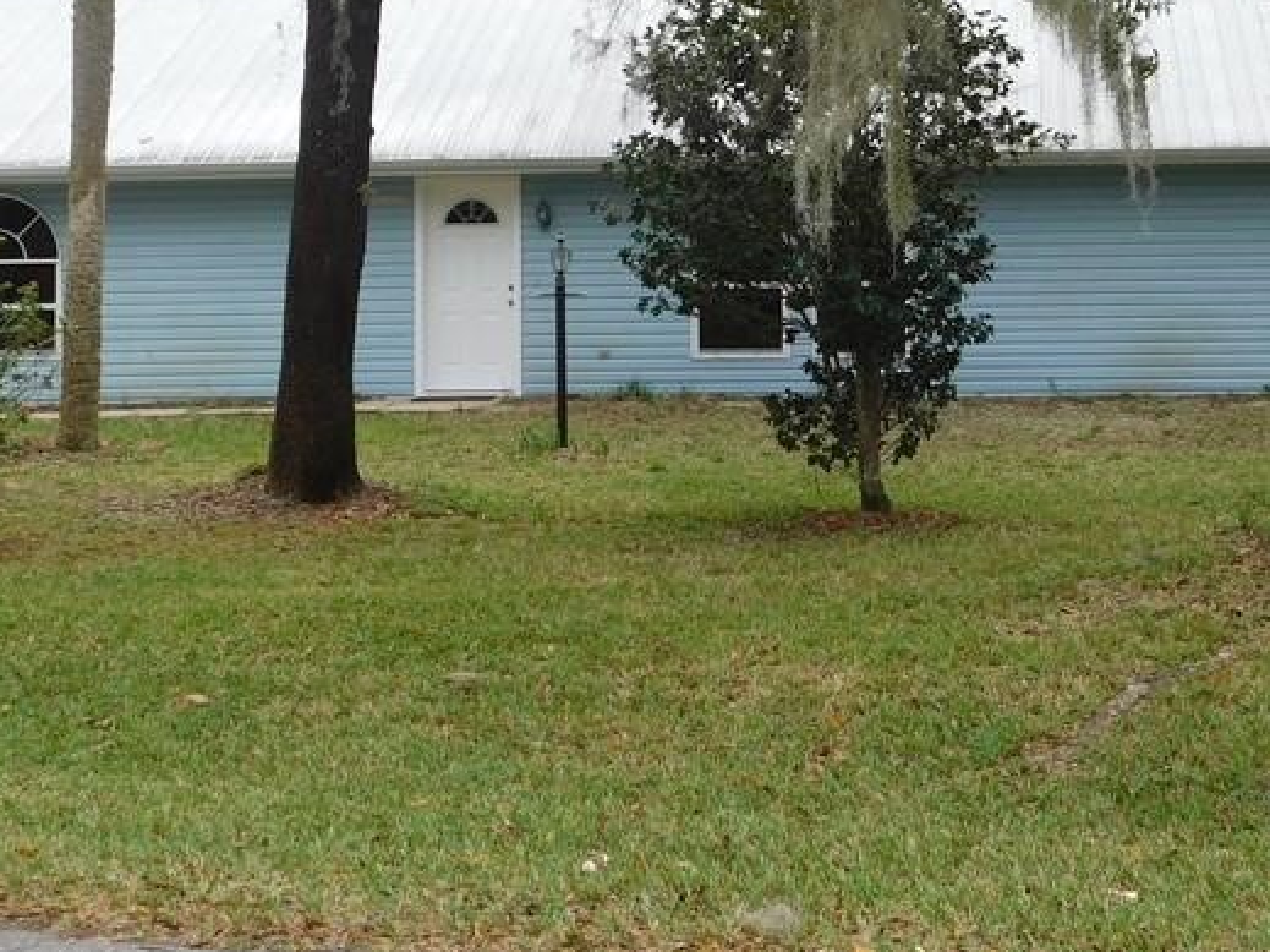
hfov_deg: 27.3
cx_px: 803
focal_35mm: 71
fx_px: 2604
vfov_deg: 20.2
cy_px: 49
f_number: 3.5
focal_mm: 6.3
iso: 125
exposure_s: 1/60
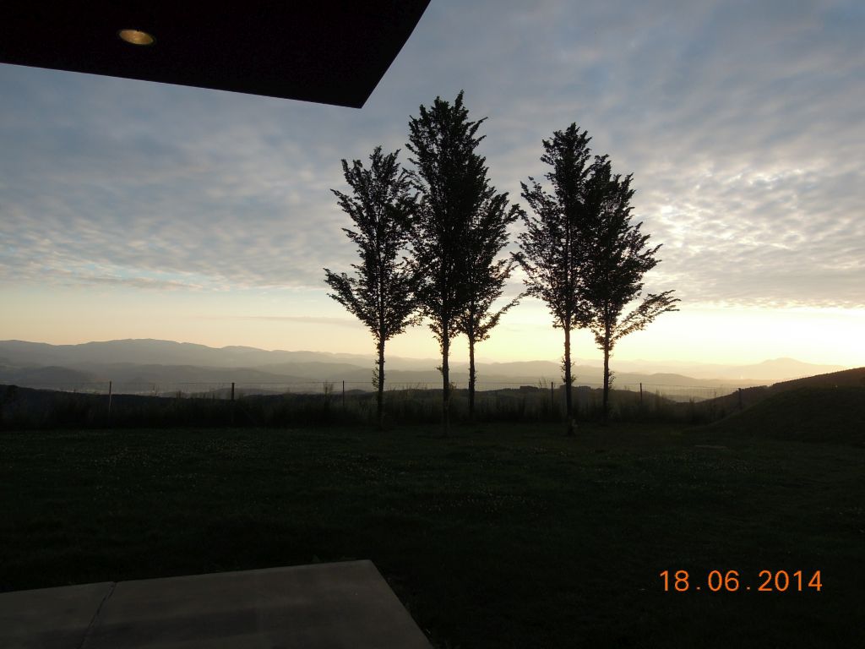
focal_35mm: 24
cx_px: 432
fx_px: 600
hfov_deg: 71.6
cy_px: 324
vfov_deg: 56.8
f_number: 2.8
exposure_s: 1/640
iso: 160
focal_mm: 4.3
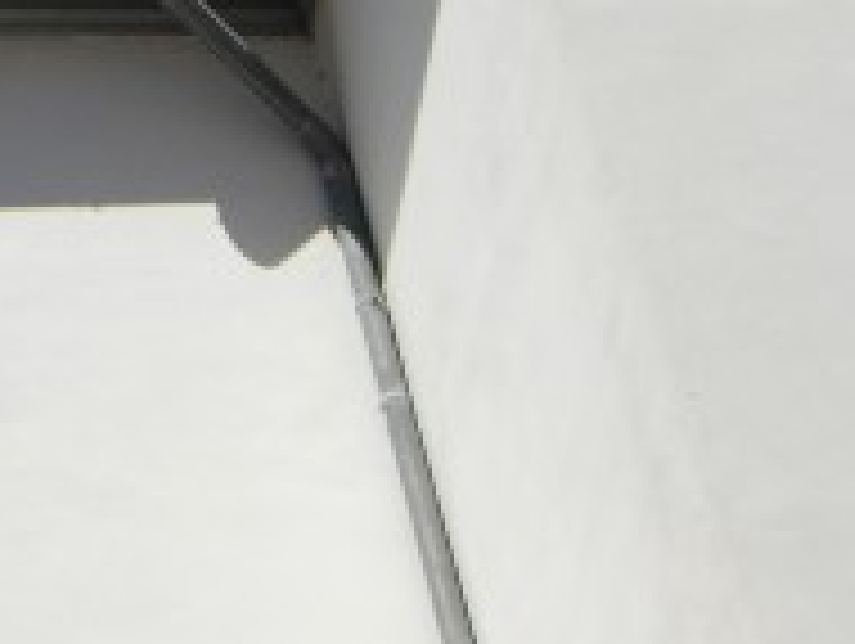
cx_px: -405
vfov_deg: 11.1
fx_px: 3017
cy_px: -639
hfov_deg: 15.0
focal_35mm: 122
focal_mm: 5.2
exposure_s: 1/250
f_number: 7.9
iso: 64
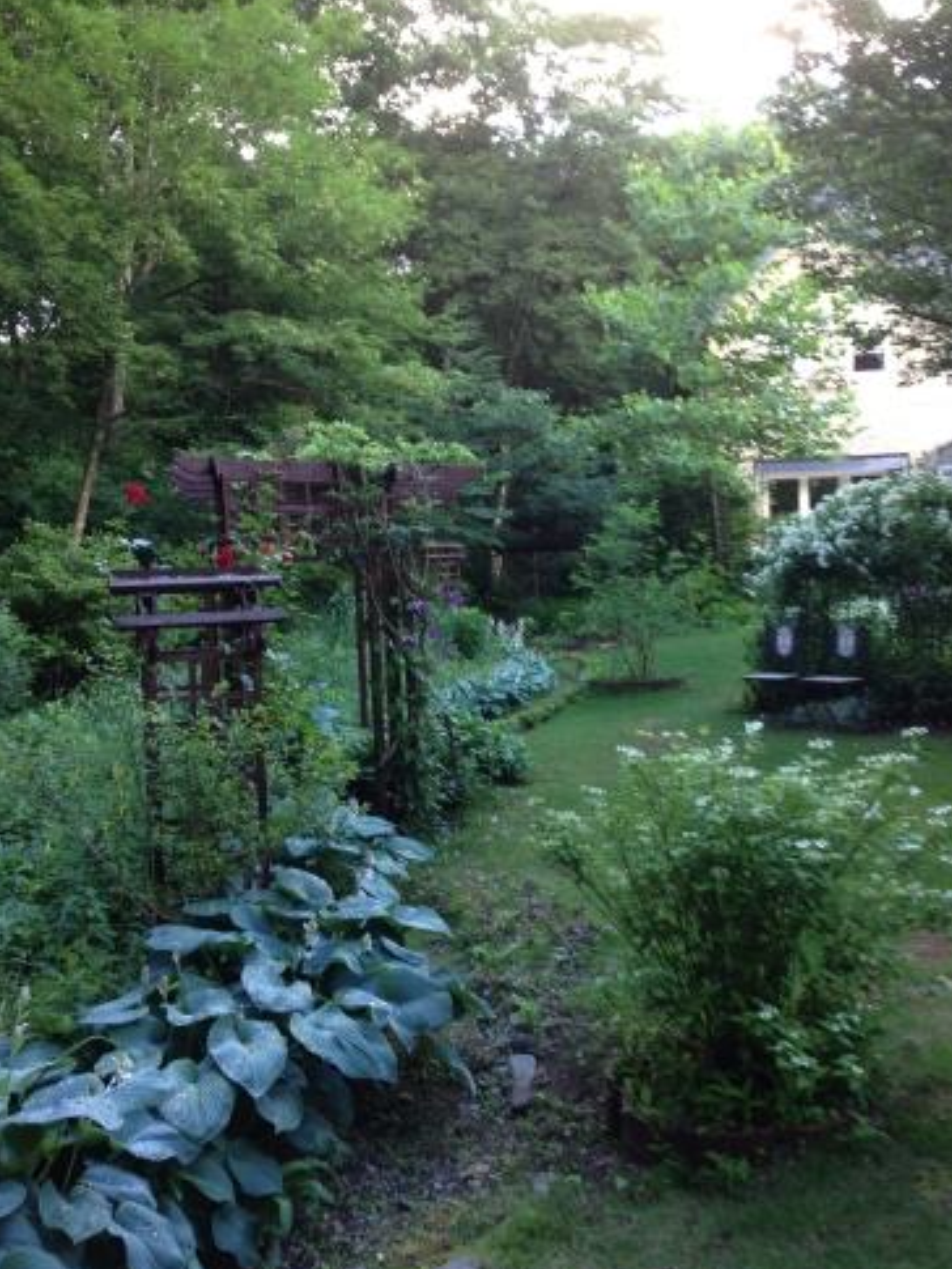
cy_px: 623
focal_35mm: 34
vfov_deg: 53.9
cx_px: 480
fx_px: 1246
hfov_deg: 41.8
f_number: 2.4
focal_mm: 4.13
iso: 50
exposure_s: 1/30
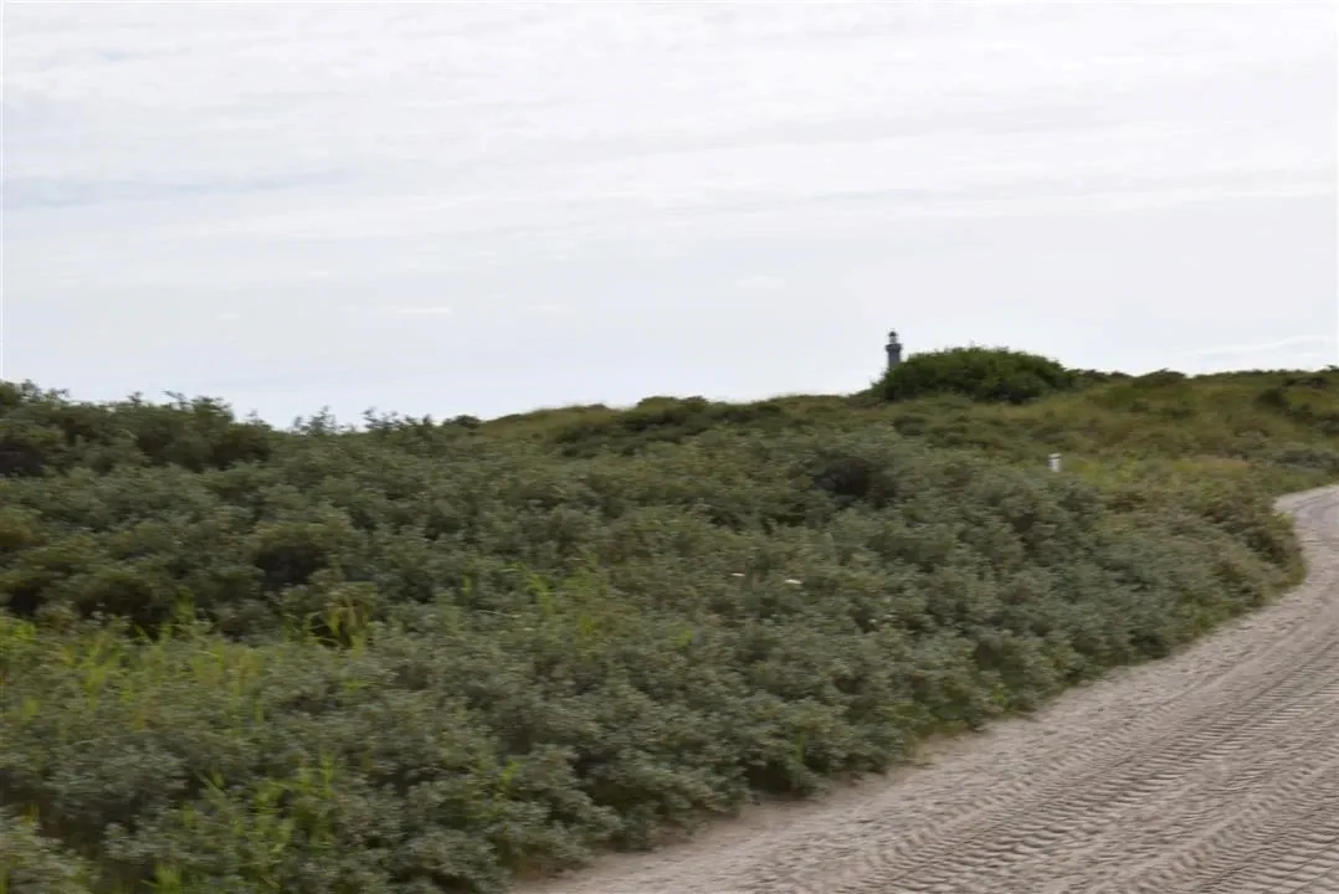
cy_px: 447
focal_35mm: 82
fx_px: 3070
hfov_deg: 24.6
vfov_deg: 16.6
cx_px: 670
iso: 100
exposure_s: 1/200
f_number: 13
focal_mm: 55
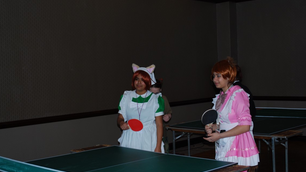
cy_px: 94
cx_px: 152
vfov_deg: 22.2
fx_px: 438
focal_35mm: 54
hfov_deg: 38.5
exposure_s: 1/60
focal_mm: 34
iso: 250
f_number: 5
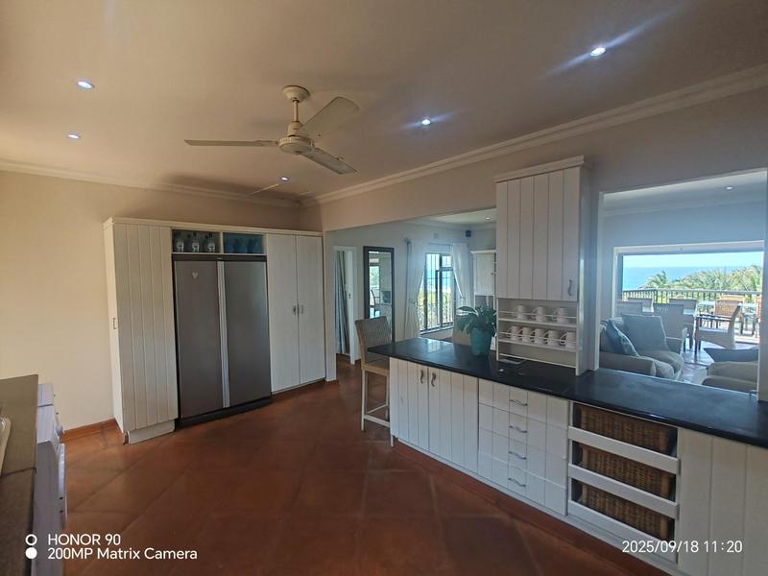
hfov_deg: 94.5
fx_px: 355
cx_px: 384
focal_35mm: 16
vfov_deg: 78.1
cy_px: 288
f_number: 2.2
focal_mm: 1.96
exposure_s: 1/100
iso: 100
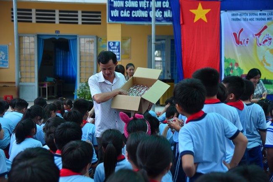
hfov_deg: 39.6
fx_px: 379
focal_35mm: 50
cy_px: 91
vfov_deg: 27.0
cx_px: 136
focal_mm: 50
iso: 160
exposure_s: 1/200
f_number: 4.5
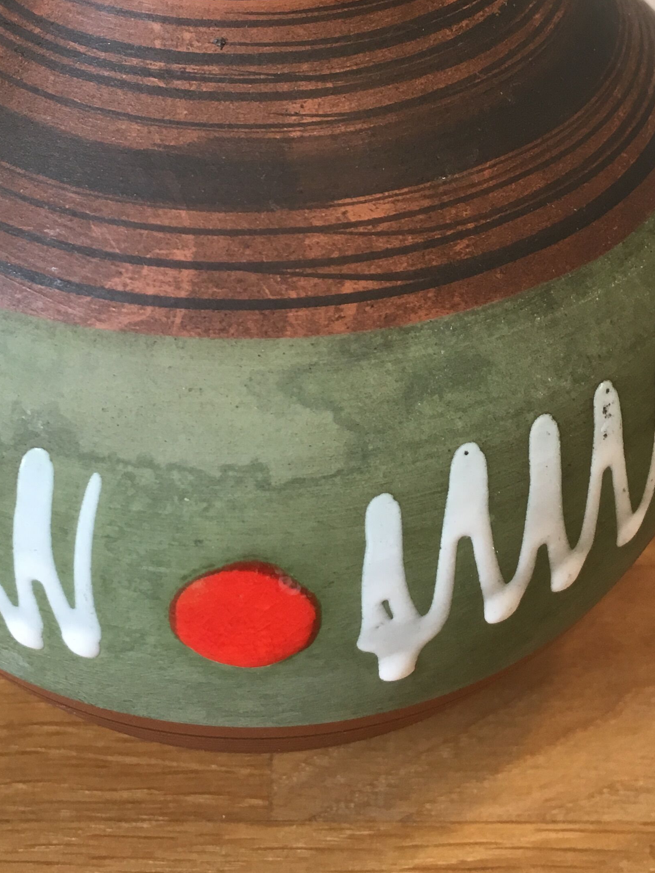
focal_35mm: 54
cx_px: 298
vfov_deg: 34.5
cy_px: 179
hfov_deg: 27.0
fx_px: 1362
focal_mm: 4.15
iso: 50
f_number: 2.2
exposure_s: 1/33
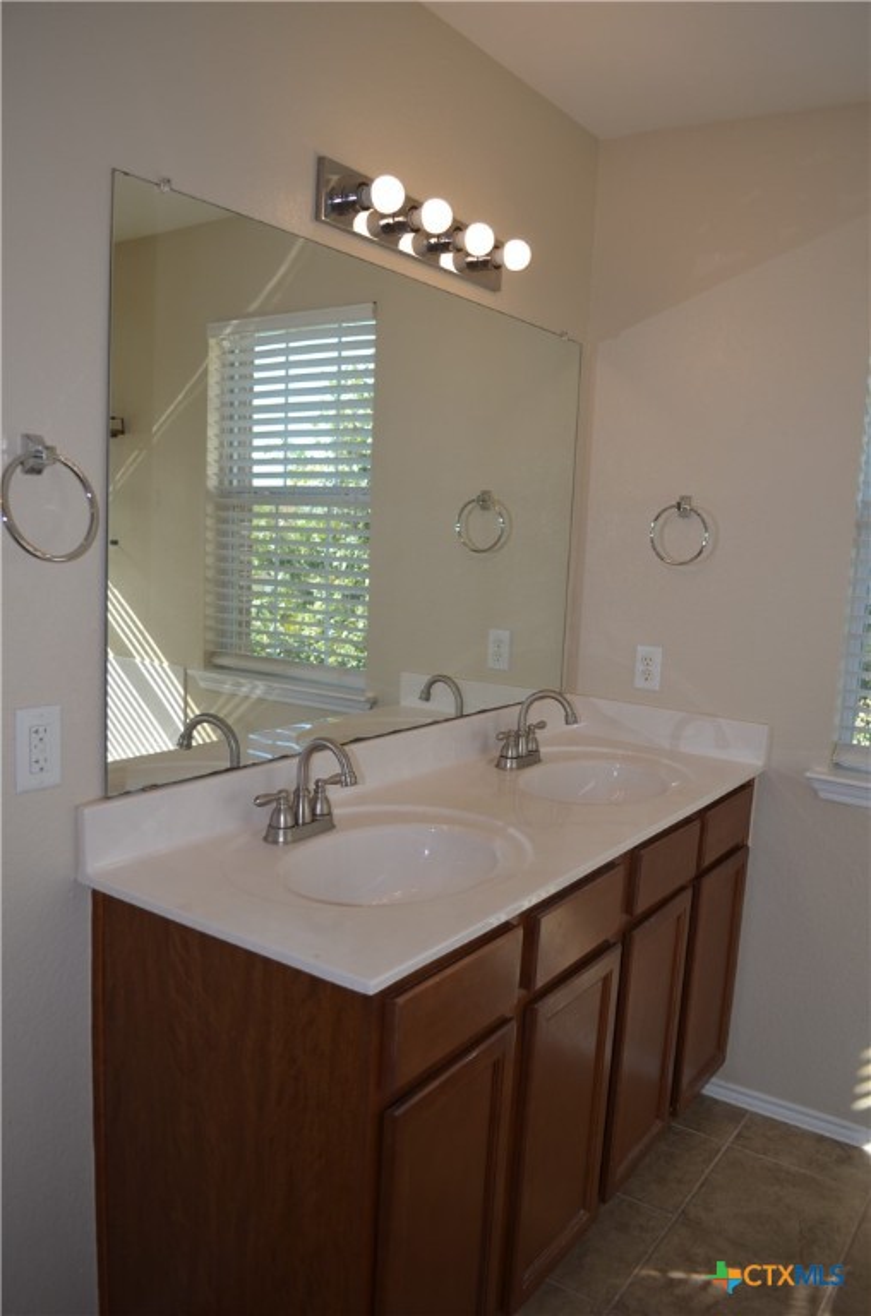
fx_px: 985
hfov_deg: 47.7
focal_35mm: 27
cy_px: 658
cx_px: 436
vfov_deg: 67.5
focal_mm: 18
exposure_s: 1/160
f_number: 3.5
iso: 200
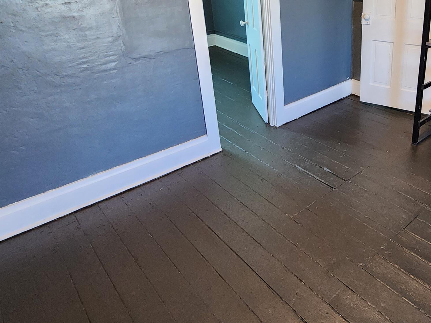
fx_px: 324
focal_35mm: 26
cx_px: 335
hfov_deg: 62.5
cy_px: 84
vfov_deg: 51.0
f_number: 2.2
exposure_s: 1/40
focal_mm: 2.2
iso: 320
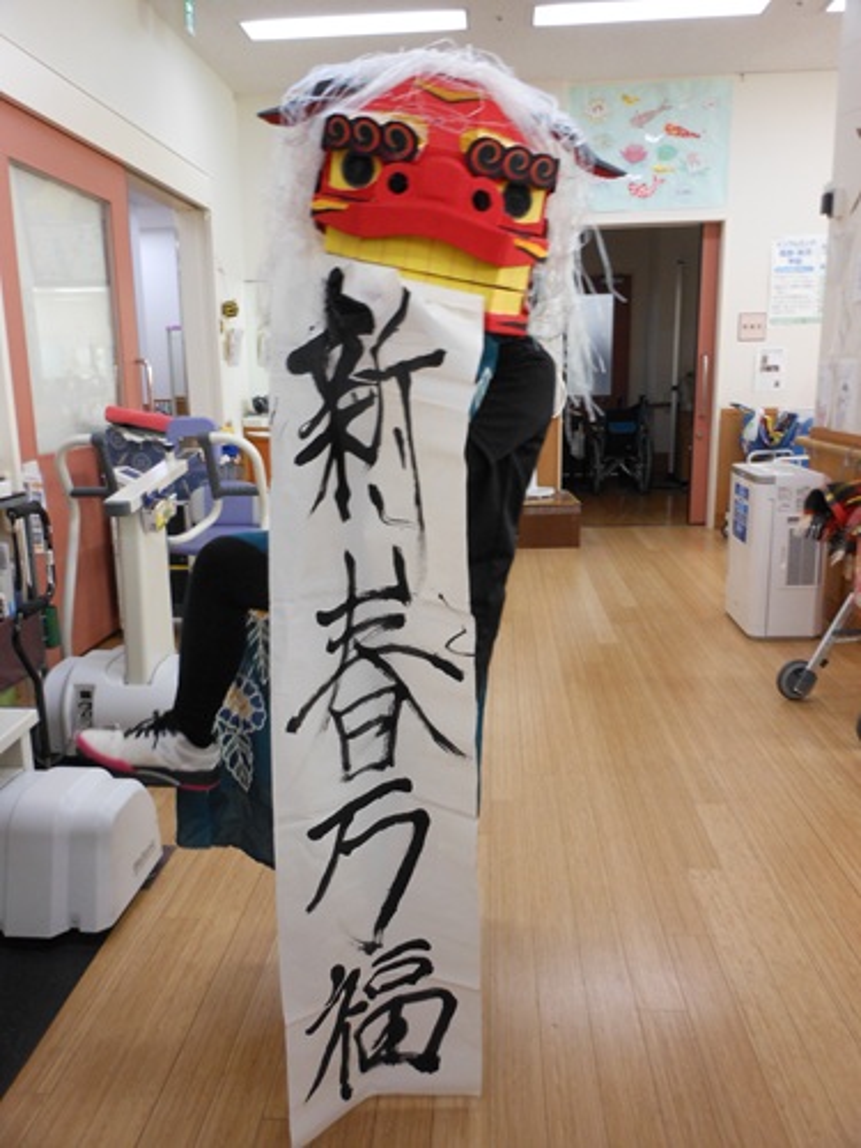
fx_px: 929
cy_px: 574
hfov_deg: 49.7
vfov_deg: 63.4
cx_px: 430
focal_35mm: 28
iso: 160
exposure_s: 1/30
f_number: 3.7
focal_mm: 5
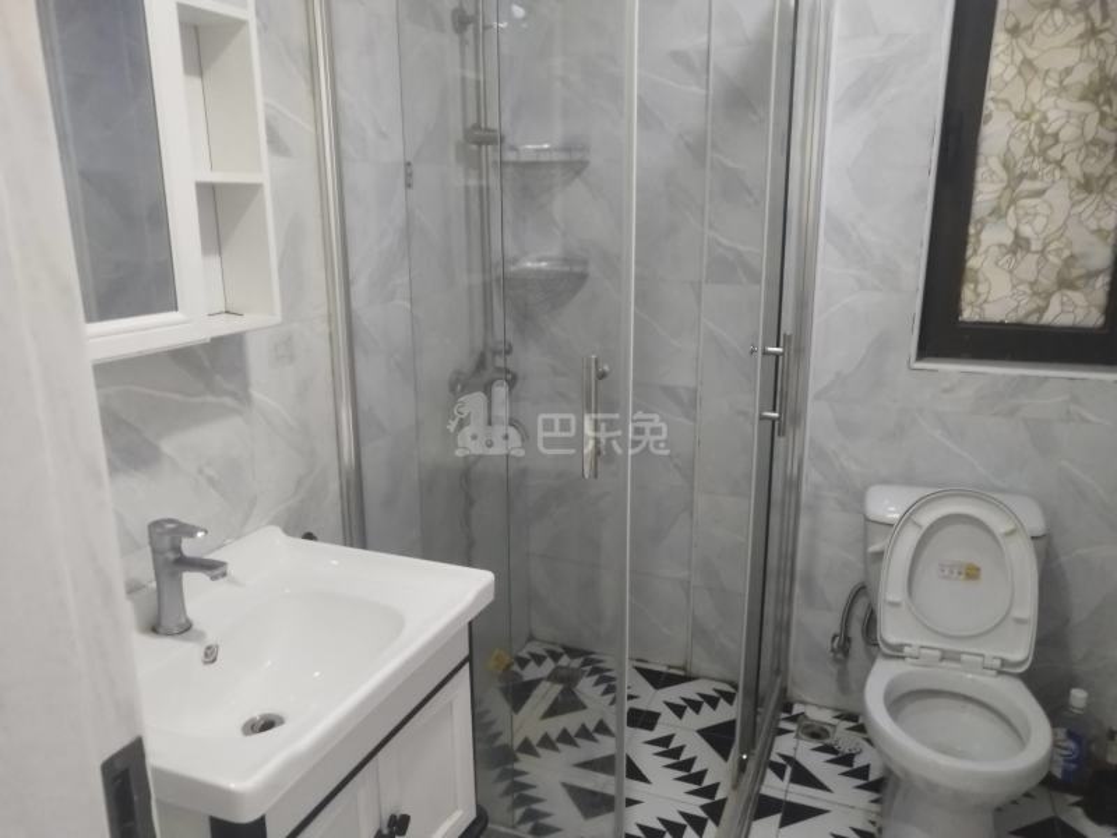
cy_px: 419
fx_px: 968
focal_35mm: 30
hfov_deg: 60.0
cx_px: 558
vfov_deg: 46.8
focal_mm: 3.95
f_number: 1.8
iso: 502
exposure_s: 1/33.3
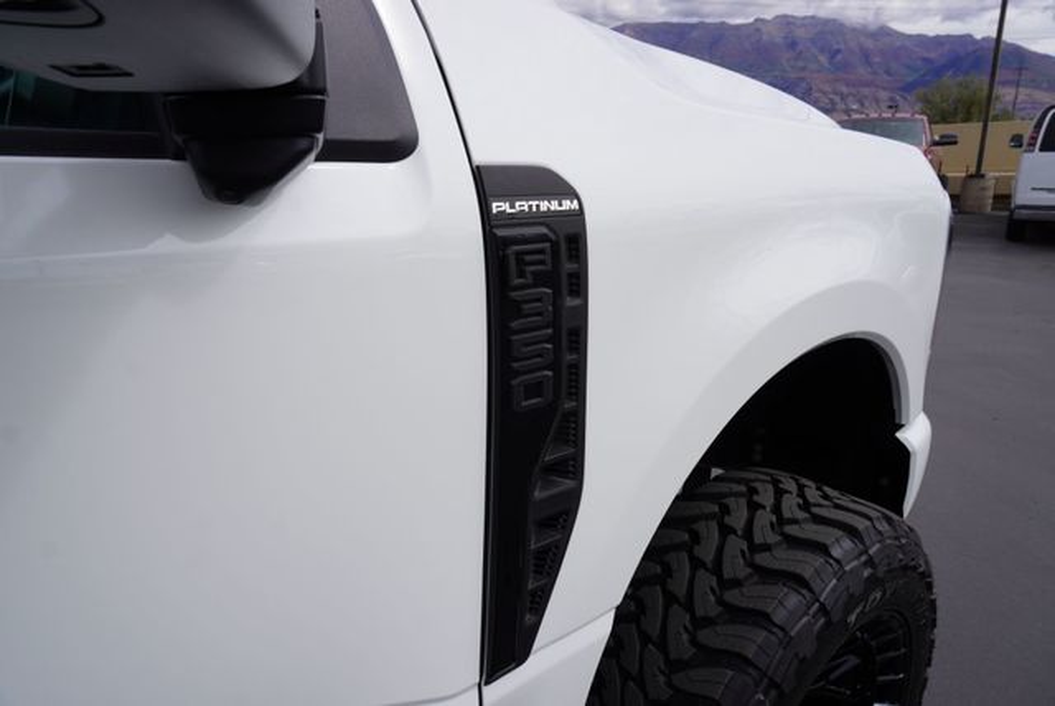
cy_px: 353
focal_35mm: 24
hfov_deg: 73.7
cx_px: 528
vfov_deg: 53.2
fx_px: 704
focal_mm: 16
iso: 100
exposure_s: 1/320
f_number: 10
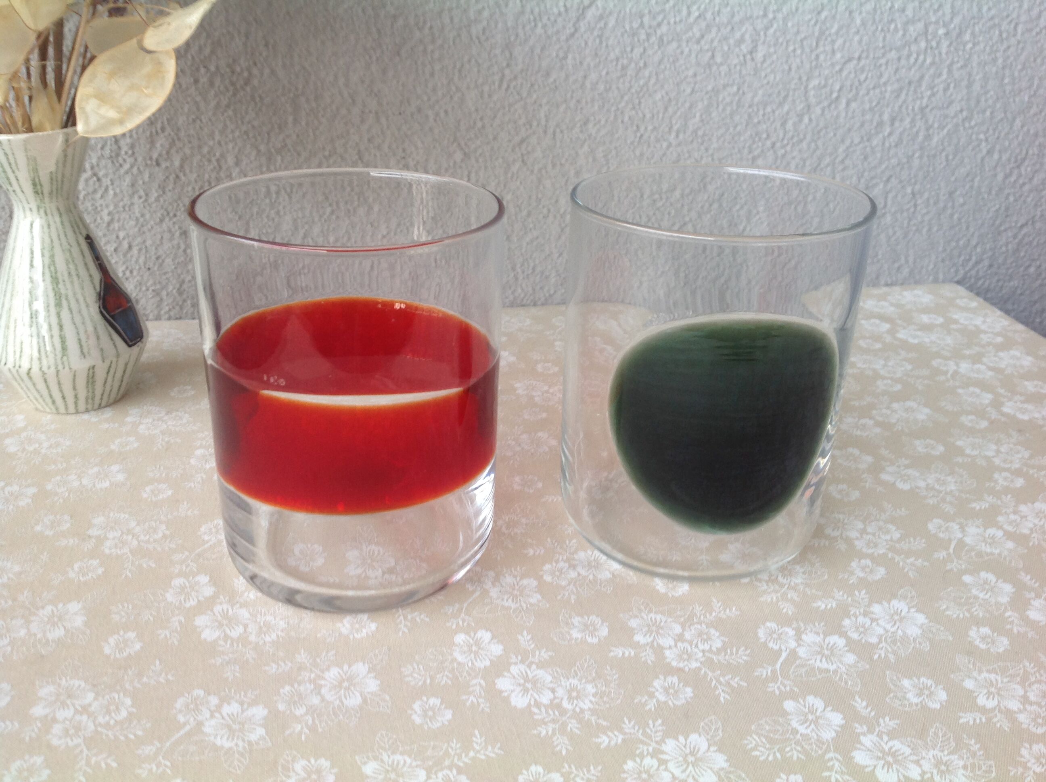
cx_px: 523
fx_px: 1056
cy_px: 391
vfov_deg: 40.6
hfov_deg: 52.7
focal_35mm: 35
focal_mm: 4.28
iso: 50
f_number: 2.4
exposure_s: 1/17
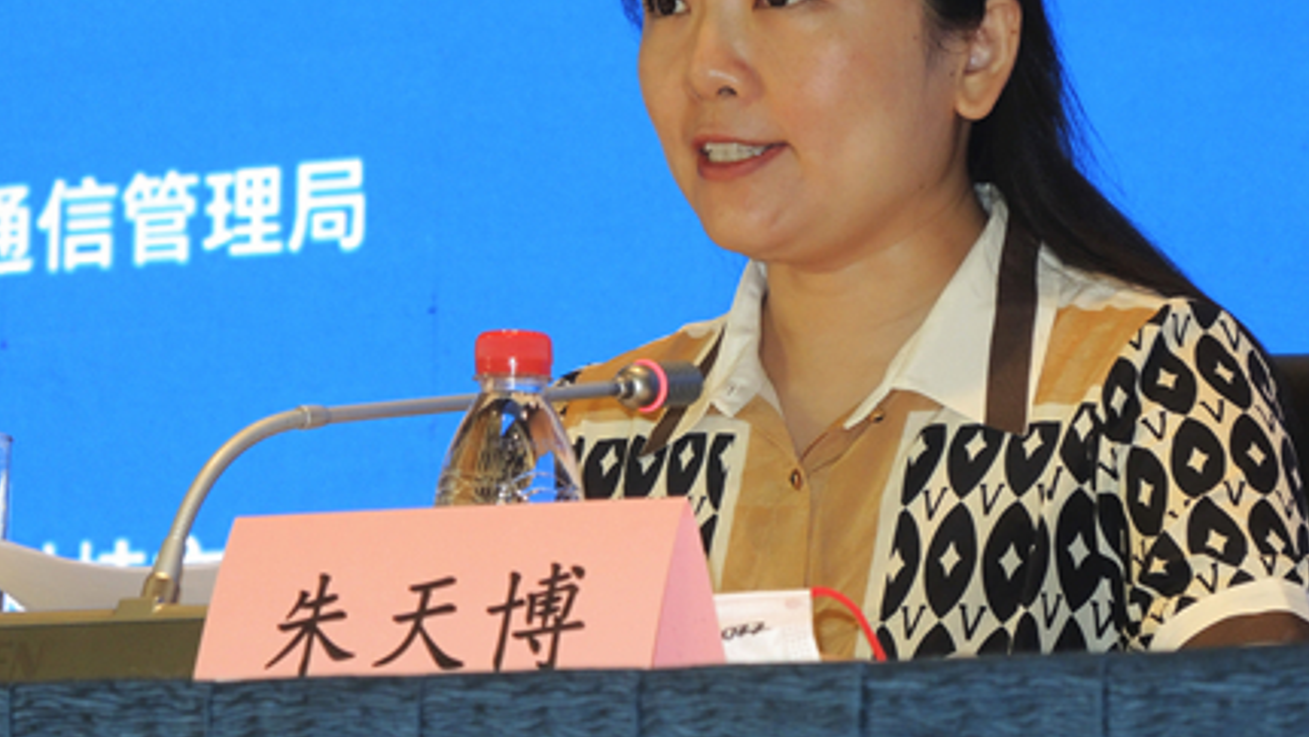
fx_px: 7116
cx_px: 581
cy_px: 168
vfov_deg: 5.9
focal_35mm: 205
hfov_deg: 10.5
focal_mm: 28.4
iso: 360
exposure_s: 1/80
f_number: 3.5
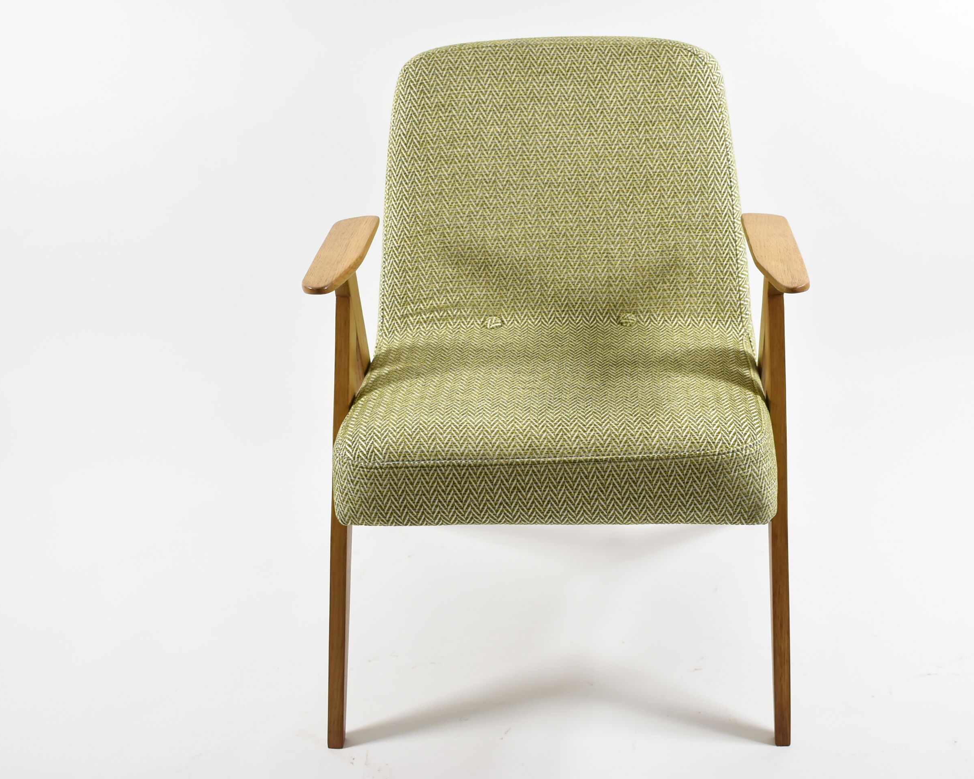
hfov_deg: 33.5
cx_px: 557
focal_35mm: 56
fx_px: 1614
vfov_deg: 27.1
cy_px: 384
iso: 720
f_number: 5.6
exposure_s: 1/125
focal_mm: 32
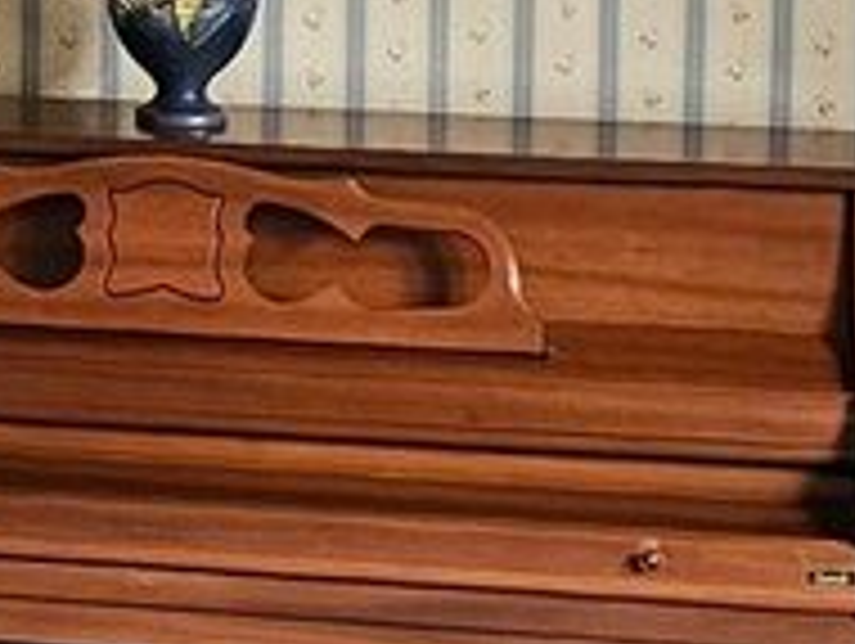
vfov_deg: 8.1
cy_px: -61
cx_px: -691
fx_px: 4526
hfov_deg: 10.2
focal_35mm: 183
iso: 1000
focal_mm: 6.3
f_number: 1.7
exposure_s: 1/120
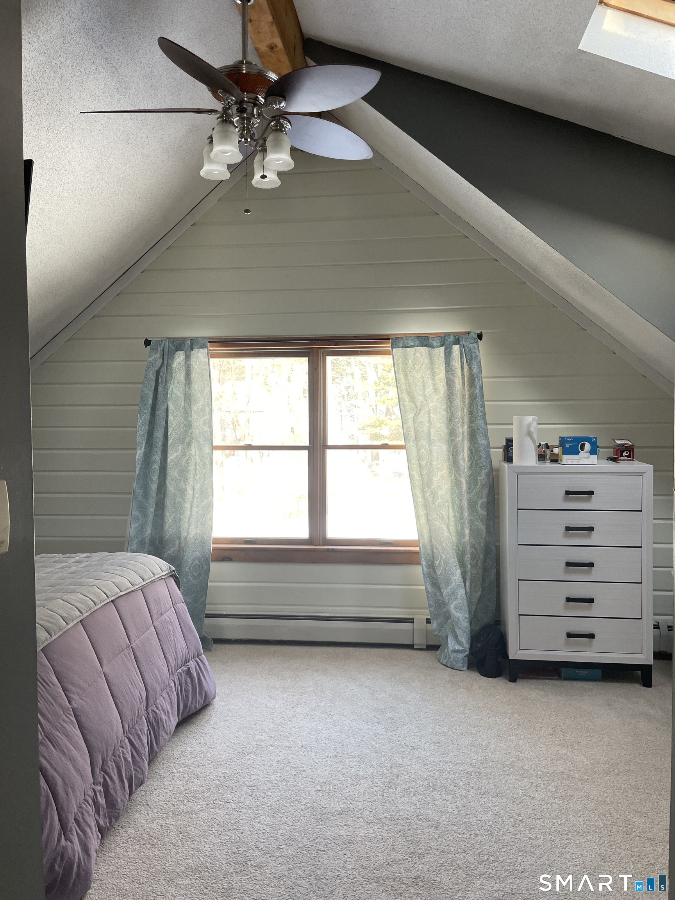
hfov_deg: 53.1
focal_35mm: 26
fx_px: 676
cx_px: 338
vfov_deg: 67.3
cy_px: 450
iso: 100
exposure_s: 1/121
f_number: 1.6
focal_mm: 4.2
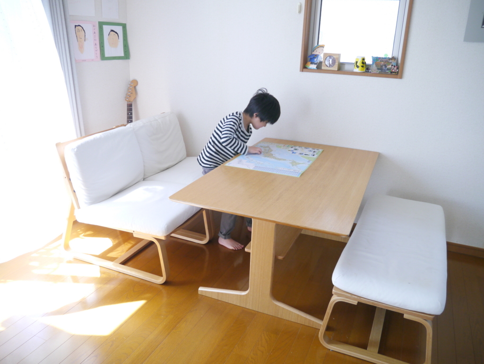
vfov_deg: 49.8
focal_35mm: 28
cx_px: 242
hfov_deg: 63.4
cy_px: 182
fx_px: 392
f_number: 3.5
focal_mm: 14
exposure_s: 1/60
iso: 400
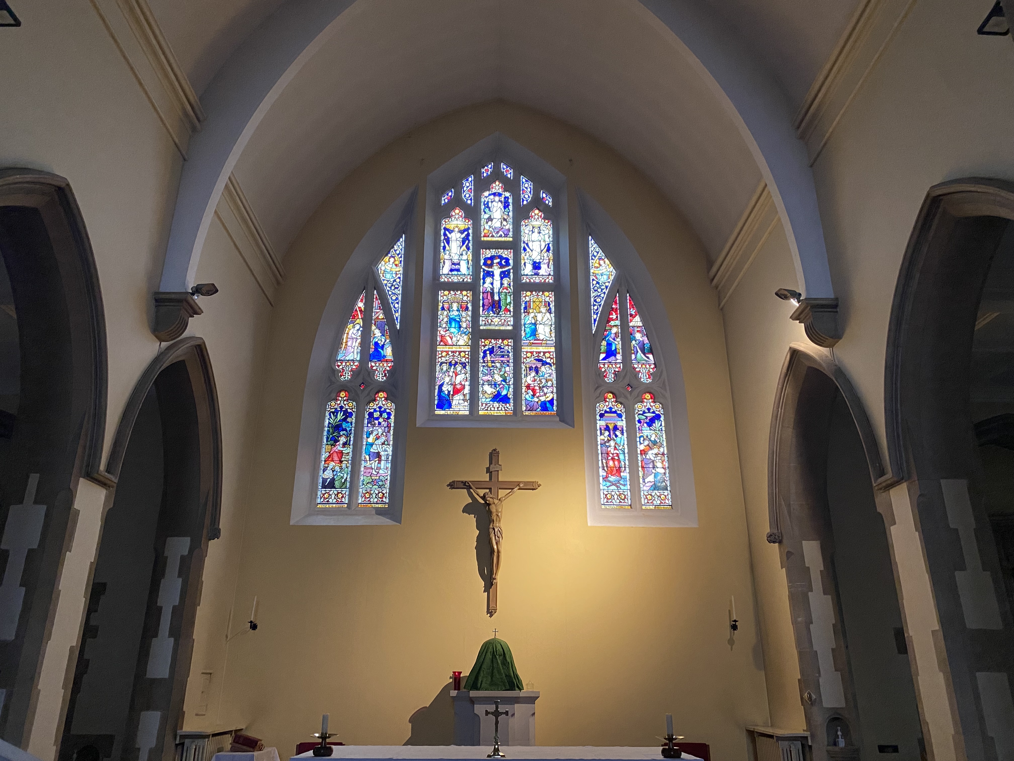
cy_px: 380
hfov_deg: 67.3
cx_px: 507
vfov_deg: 53.1
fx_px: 762
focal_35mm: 26
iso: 400
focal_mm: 4.25
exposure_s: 1/33
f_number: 1.8
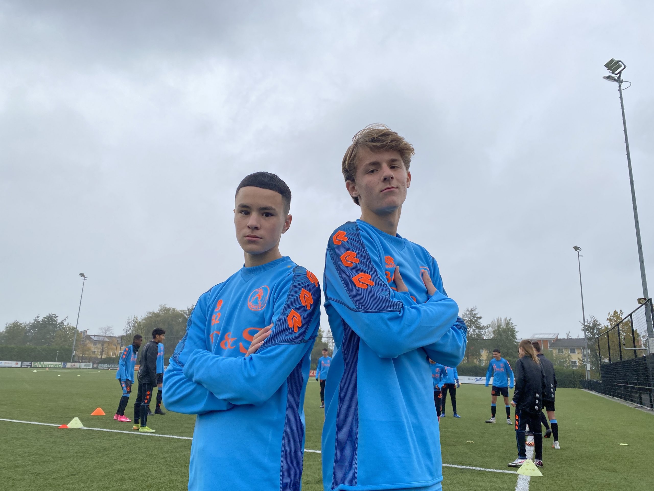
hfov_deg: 67.3
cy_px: 246
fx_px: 491
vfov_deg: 53.1
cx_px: 327
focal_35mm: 26
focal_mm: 4.25
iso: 32
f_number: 1.8
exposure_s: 1/432
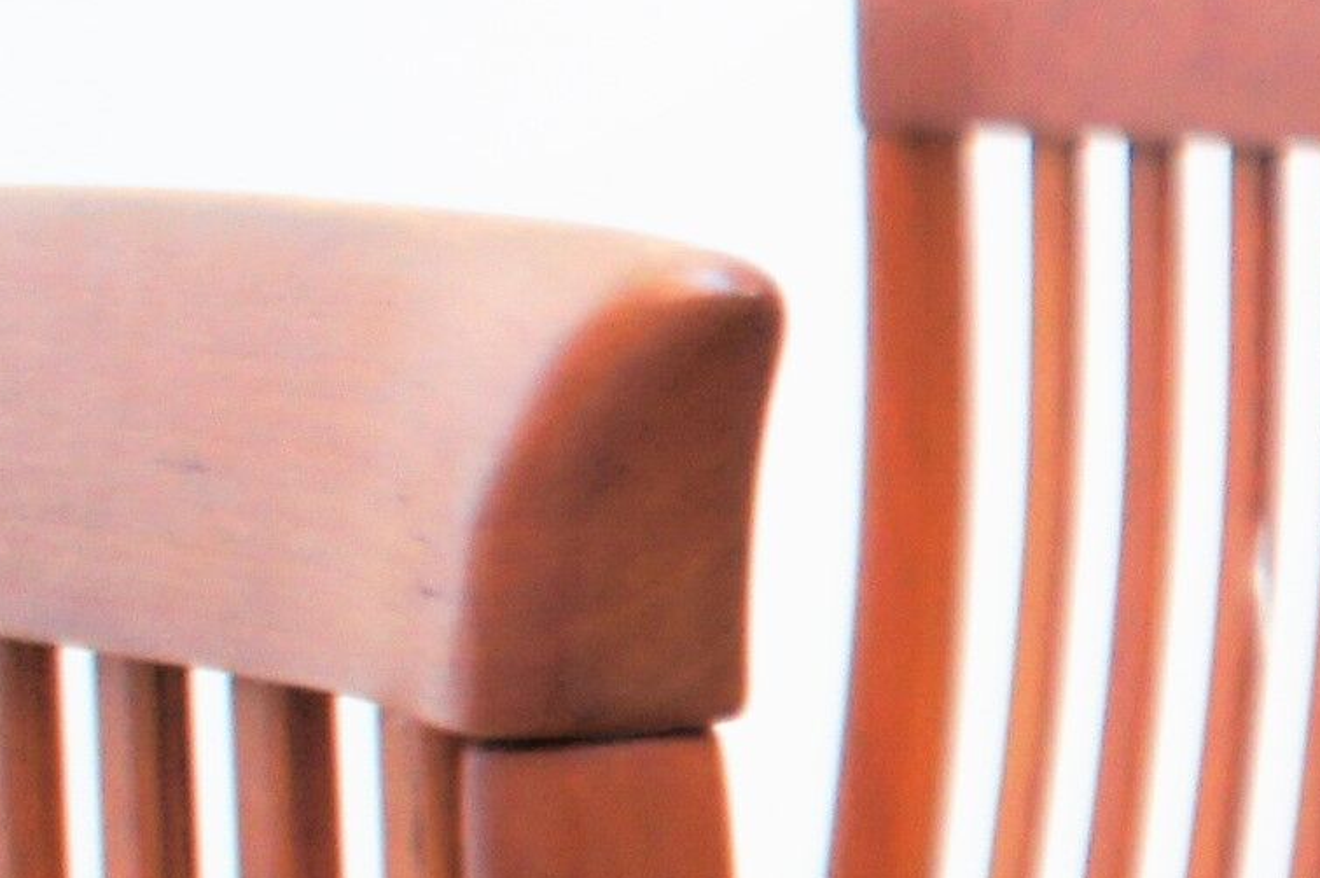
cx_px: 2867
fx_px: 5349
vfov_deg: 9.3
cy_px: 1069
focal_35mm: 146
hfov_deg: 12.1
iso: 200
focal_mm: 16
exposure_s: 1/30
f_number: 2.8
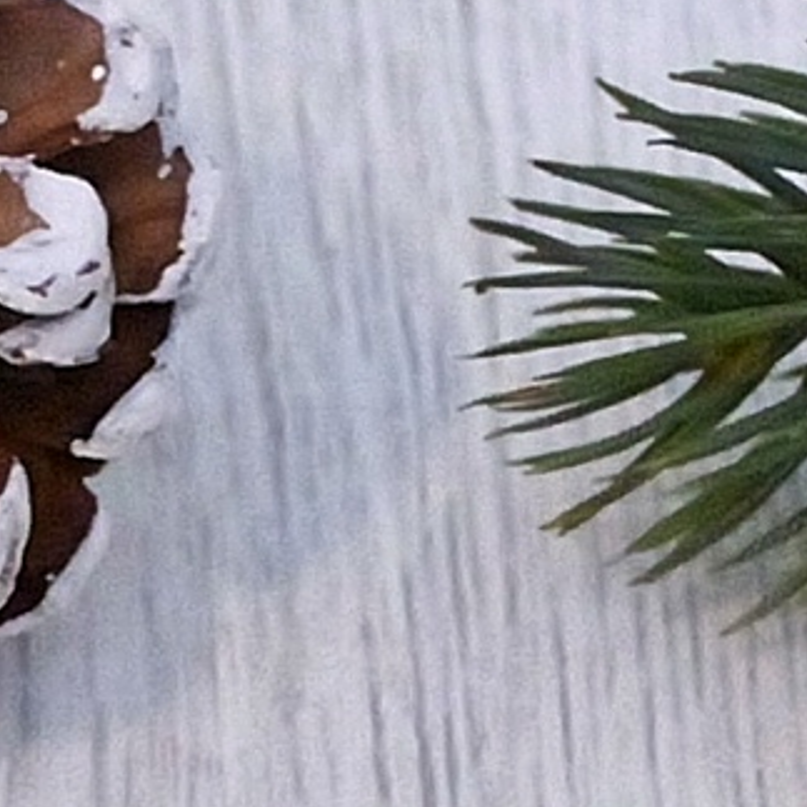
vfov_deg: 5.7
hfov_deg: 5.7
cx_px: 697
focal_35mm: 309
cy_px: 757
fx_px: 8150
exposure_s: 1/60
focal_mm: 16.9
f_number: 2.8
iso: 1600
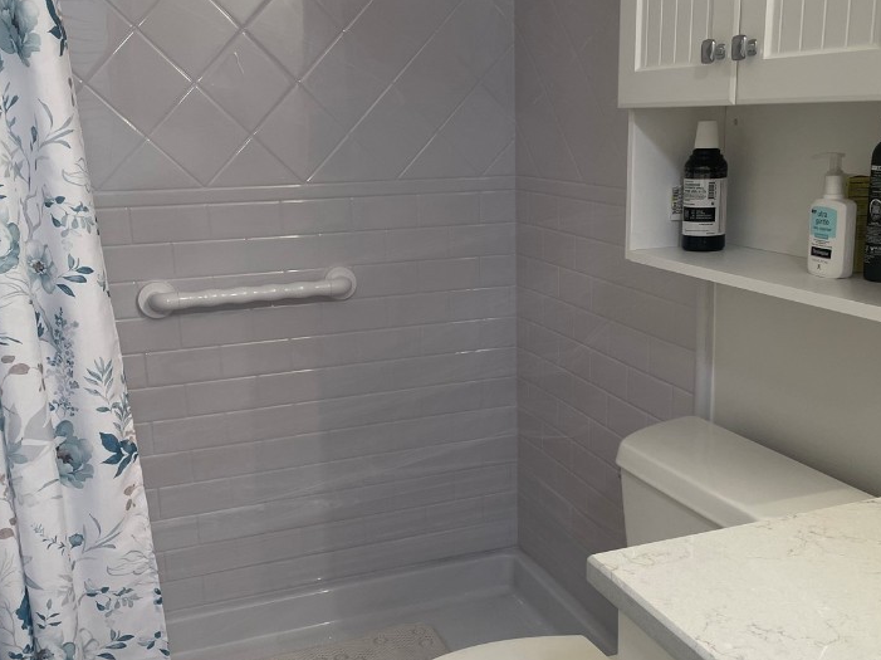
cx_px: 485
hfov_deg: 48.9
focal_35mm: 38
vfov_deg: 37.6
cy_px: 377
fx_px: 967
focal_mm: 4.2
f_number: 1.6
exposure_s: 1/60
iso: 80
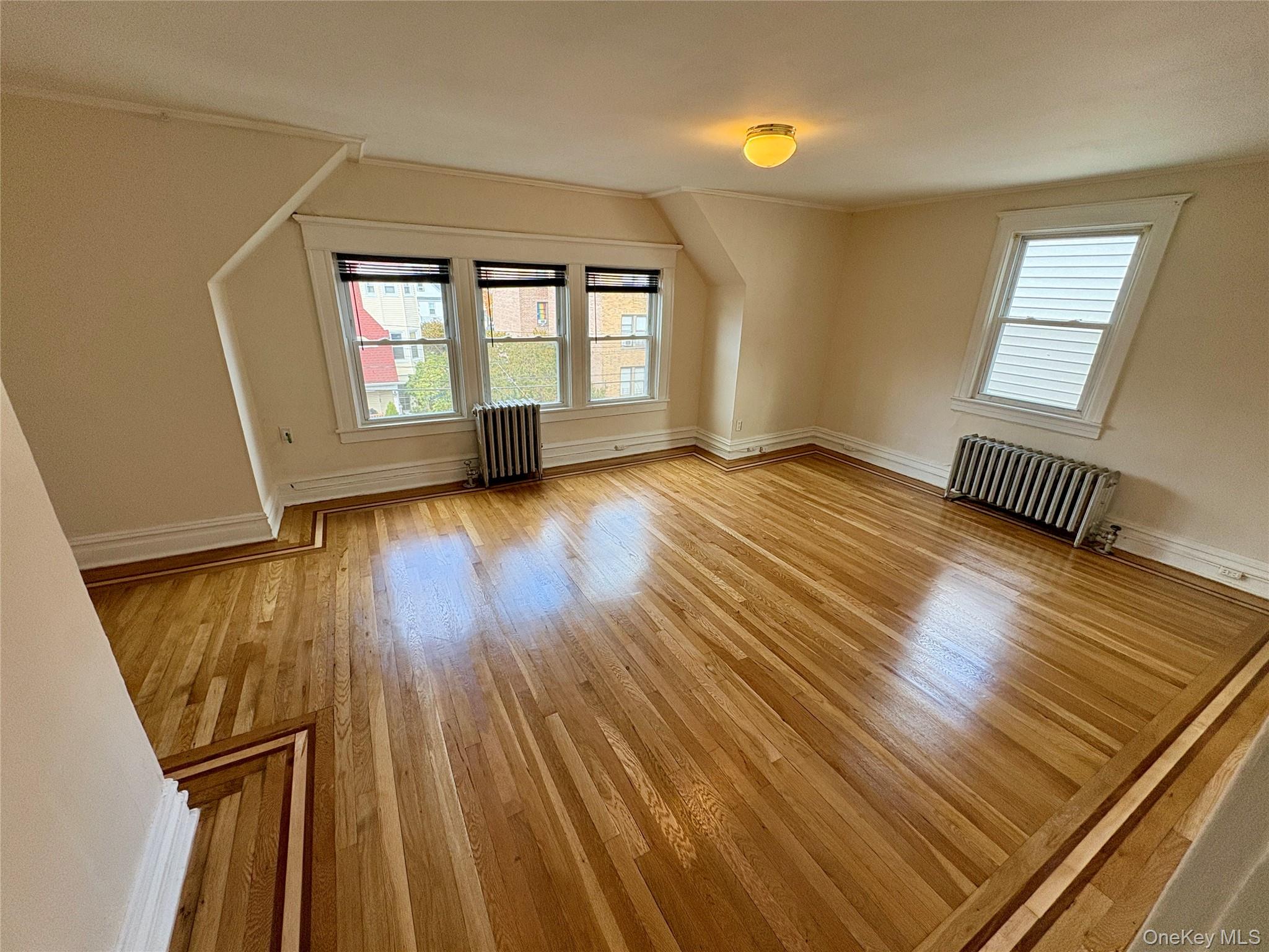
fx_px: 513
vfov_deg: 85.7
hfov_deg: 102.1
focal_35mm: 14
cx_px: 634
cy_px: 476
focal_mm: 2.22
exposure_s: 1/99
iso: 100
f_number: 2.2
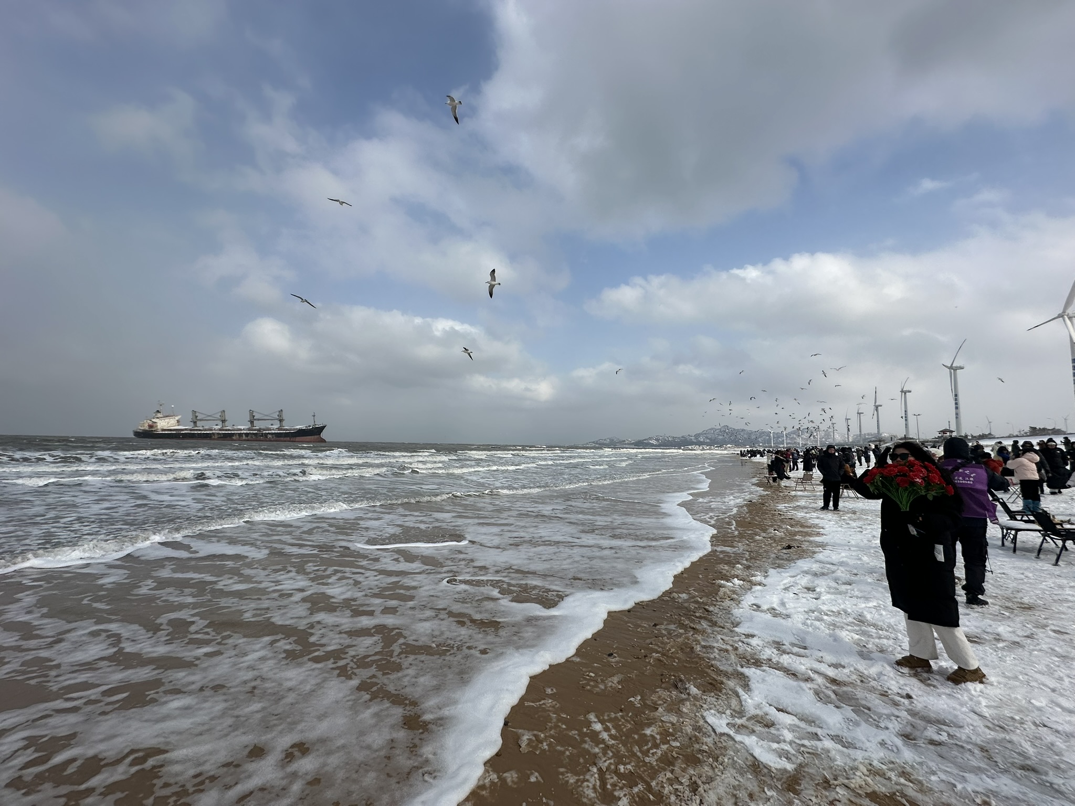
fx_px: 435
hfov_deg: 102.1
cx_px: 538
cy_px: 403
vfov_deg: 85.7
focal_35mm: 14
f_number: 2.2
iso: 50
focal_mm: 2.22
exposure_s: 1/4132
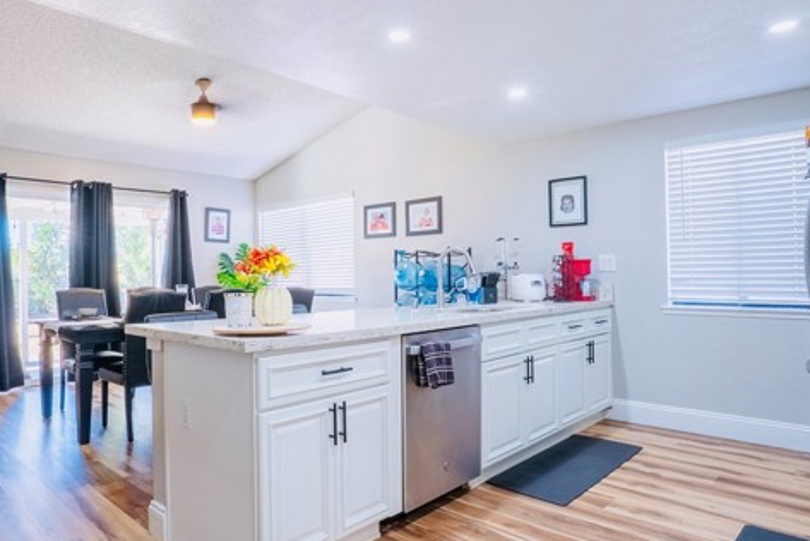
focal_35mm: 23
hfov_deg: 75.4
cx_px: 334
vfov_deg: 55.2
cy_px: 266
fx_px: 518
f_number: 14
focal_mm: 17
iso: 800
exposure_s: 1/125
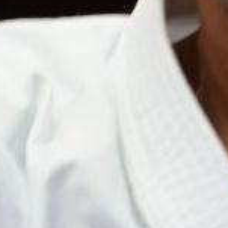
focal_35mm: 2982
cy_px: 137
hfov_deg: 0.6
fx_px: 22221
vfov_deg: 0.6
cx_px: 106
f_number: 2.8
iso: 250
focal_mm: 197
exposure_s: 1/80
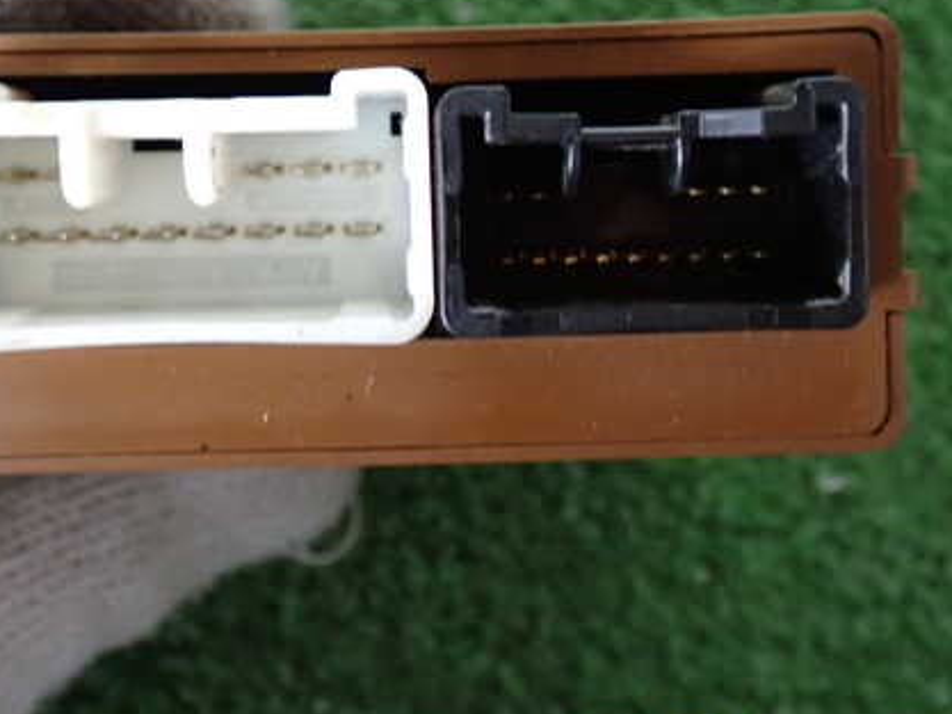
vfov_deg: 24.7
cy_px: 260
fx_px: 1623
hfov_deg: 32.6
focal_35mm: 59
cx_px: 404
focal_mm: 7.31
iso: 800
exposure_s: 1/15
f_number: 2.8
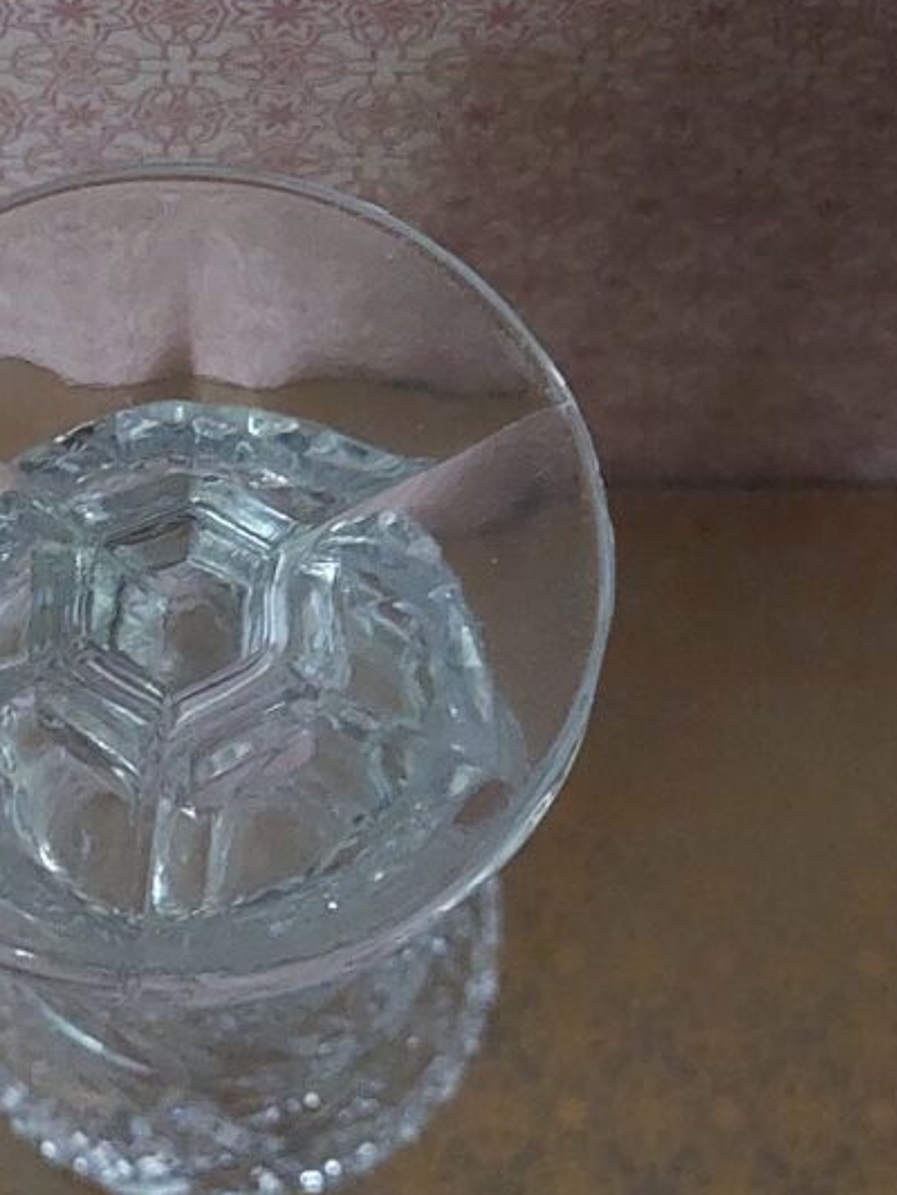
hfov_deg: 38.8
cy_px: 650
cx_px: 240
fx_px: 1243
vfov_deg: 51.3
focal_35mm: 36
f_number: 1.8
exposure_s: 1/25
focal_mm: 5.23
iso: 1250
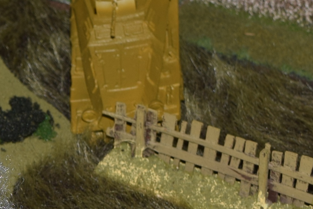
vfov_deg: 4.4
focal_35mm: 312
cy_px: 260
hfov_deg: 6.4
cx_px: -328
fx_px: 2712
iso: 100
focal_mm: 35
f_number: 8
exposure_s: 1/60
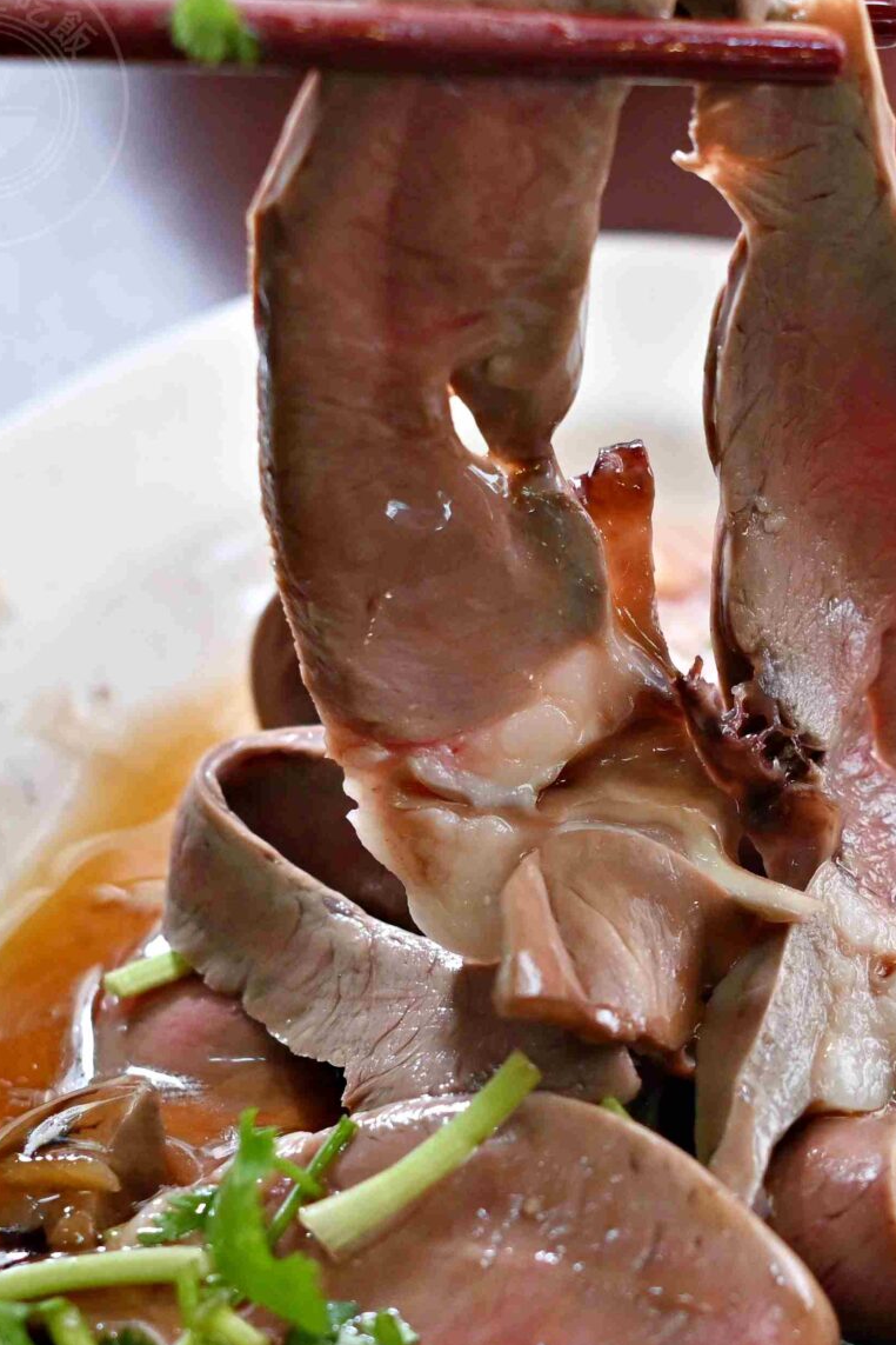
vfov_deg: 12.2
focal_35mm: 168
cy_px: 811
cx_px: 586
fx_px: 6272
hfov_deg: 8.2
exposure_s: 1/200
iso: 560
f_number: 3.2
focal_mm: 50
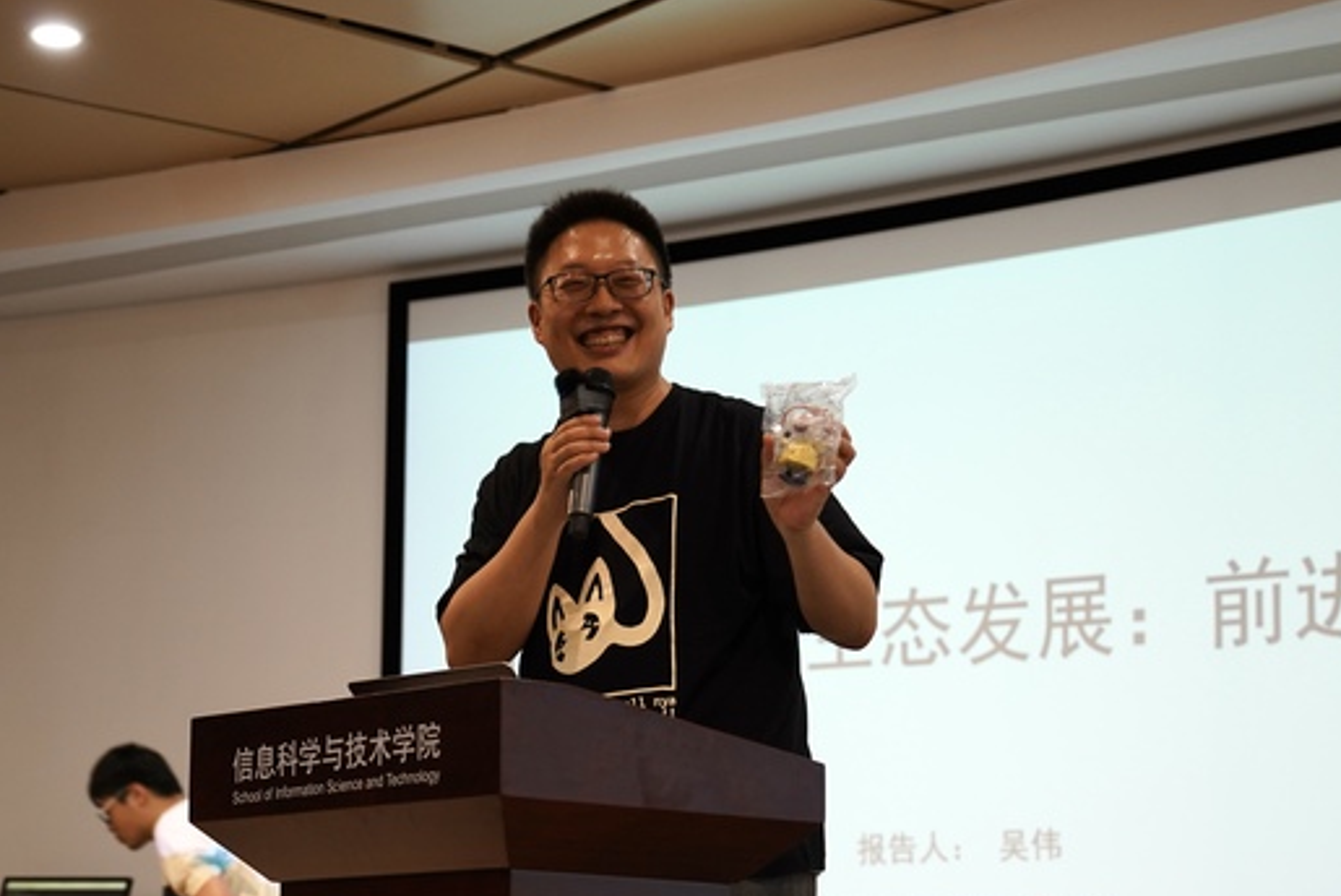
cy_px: 659
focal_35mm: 88
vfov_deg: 15.5
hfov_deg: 23.1
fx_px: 3280
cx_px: 508
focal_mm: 56
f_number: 4
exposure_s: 1/60
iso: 1250
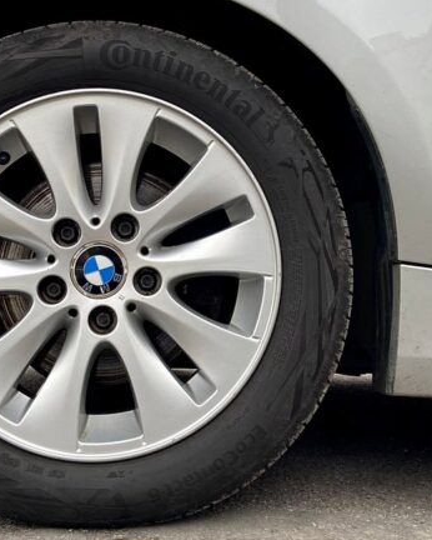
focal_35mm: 47
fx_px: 751
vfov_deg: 39.4
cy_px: 225
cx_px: 185
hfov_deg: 32.1
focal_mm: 4.25
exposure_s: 1/225
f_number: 1.8
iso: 32
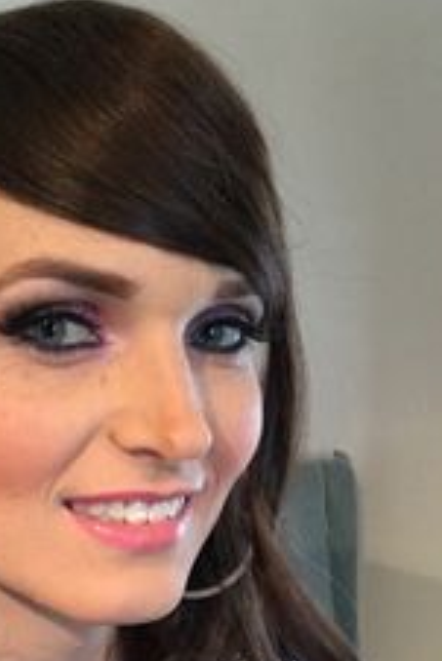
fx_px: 1048
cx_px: 70
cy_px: 529
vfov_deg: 34.0
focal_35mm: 57
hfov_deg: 23.4
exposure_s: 1/15
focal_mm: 2.65
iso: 100
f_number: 2.2
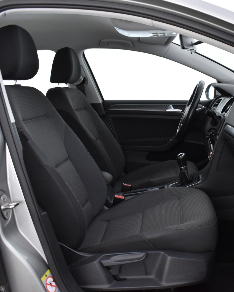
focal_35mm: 43
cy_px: 146
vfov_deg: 42.9
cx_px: 174
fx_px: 372
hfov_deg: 34.2
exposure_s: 1/10
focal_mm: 20
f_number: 5.6
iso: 1250
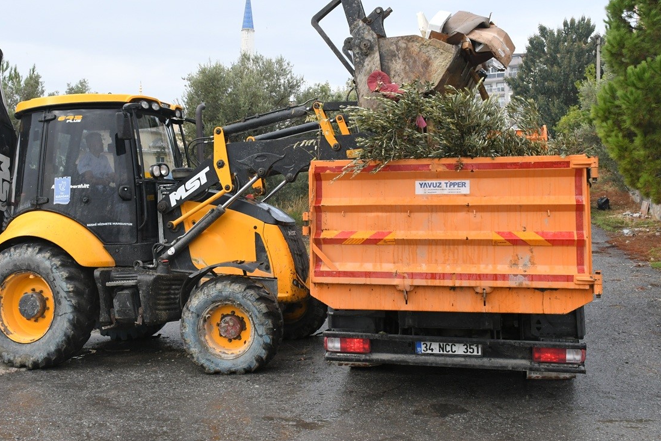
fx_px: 698
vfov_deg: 34.9
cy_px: 173
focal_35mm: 38
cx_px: 300
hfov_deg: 50.6
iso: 1250
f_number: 8
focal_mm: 20
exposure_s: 1/800
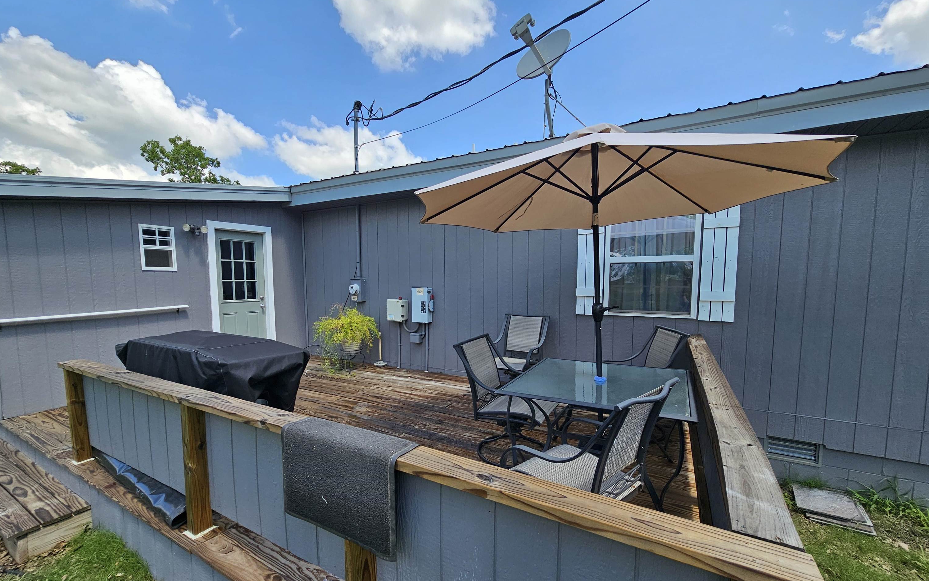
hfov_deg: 105.3
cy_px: 316
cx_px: 464
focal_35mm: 14
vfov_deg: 78.5
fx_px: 354
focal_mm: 2.2
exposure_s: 1/1105
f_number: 2.2
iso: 50
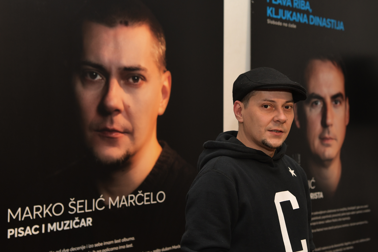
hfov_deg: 42.7
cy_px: 126
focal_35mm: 46
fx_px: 483
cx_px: 189
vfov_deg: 29.2
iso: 1250
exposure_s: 1/60
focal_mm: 46
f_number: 4.5
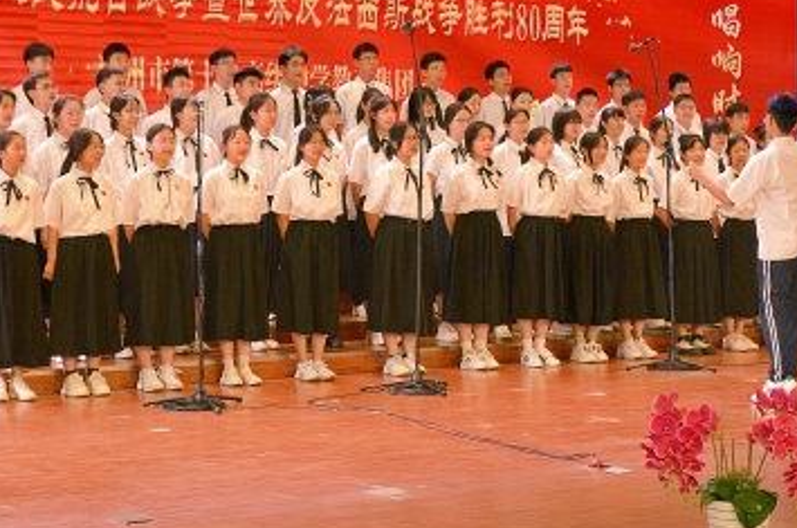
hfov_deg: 28.5
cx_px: 346
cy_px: 194
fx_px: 1568
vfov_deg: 19.1
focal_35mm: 71
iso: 1000
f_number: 6.3
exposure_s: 1/160
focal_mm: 28
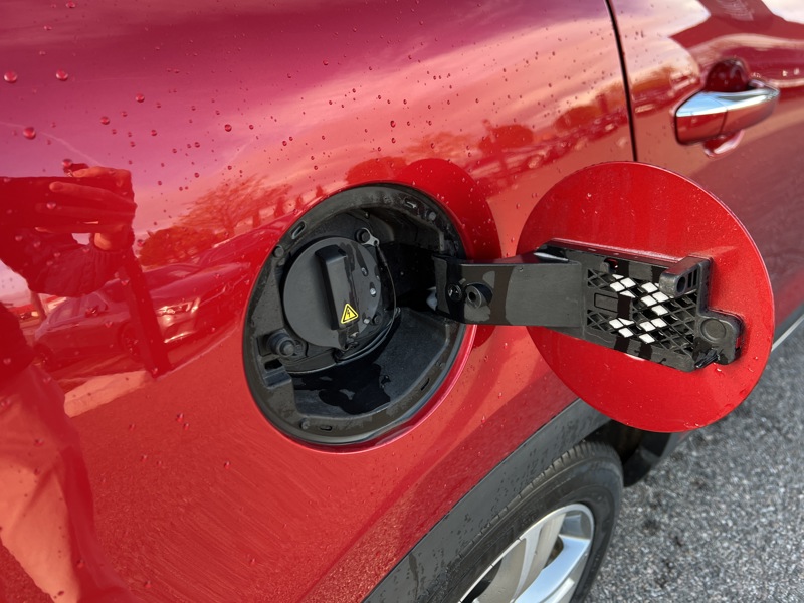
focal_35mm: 26
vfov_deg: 53.1
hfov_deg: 67.3
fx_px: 604
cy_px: 302
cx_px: 402
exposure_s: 1/121
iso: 40
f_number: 1.5
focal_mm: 5.7
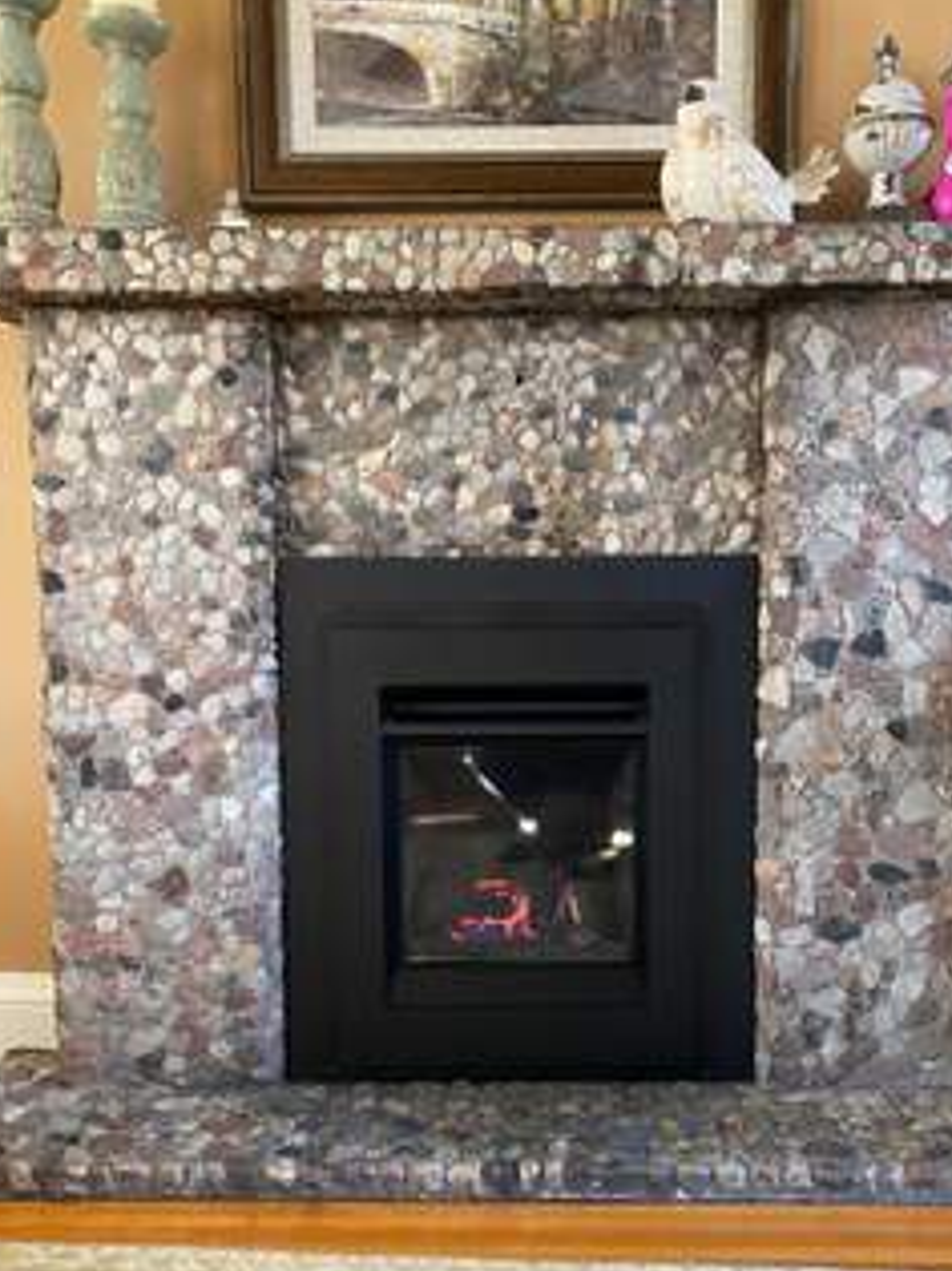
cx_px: 541
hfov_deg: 42.8
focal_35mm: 33
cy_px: 763
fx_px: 1211
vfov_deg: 55.0
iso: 500
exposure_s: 1/51
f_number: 1.8
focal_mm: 4.25
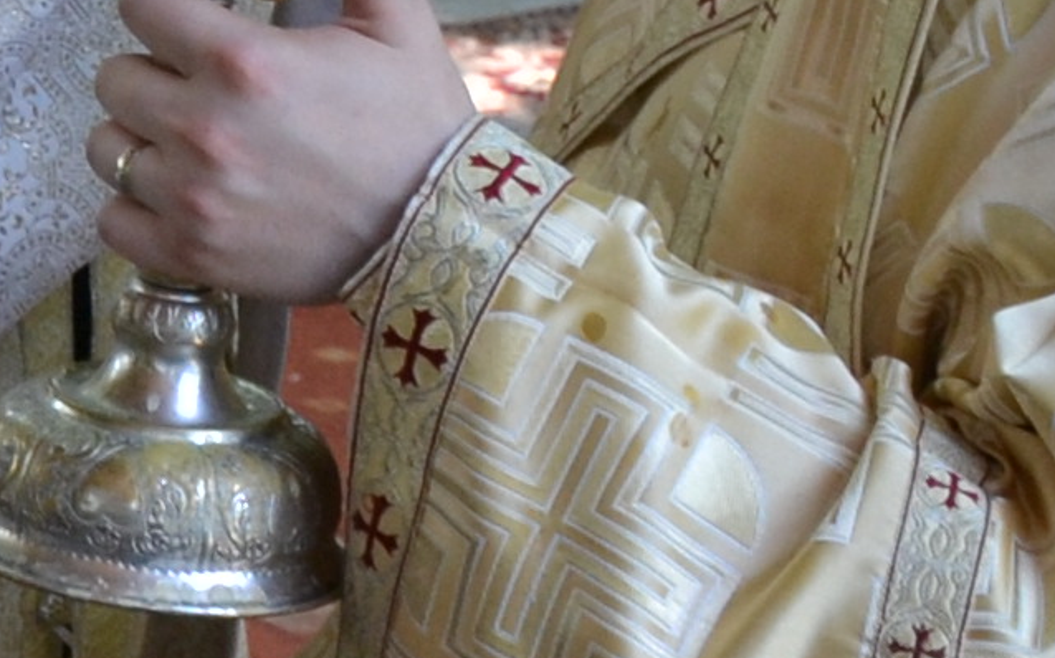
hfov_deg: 8.7
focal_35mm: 221
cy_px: -706
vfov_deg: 5.8
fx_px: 6351
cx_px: -1417
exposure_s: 1/80
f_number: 5.6
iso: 400
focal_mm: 20
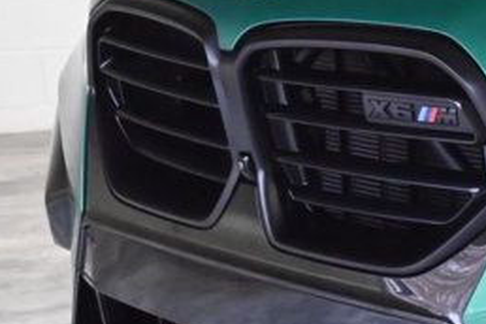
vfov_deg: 10.2
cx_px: 914
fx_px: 1822
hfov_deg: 13.4
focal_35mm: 135
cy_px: 136
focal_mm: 34
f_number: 16
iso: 9000
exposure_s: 1/60
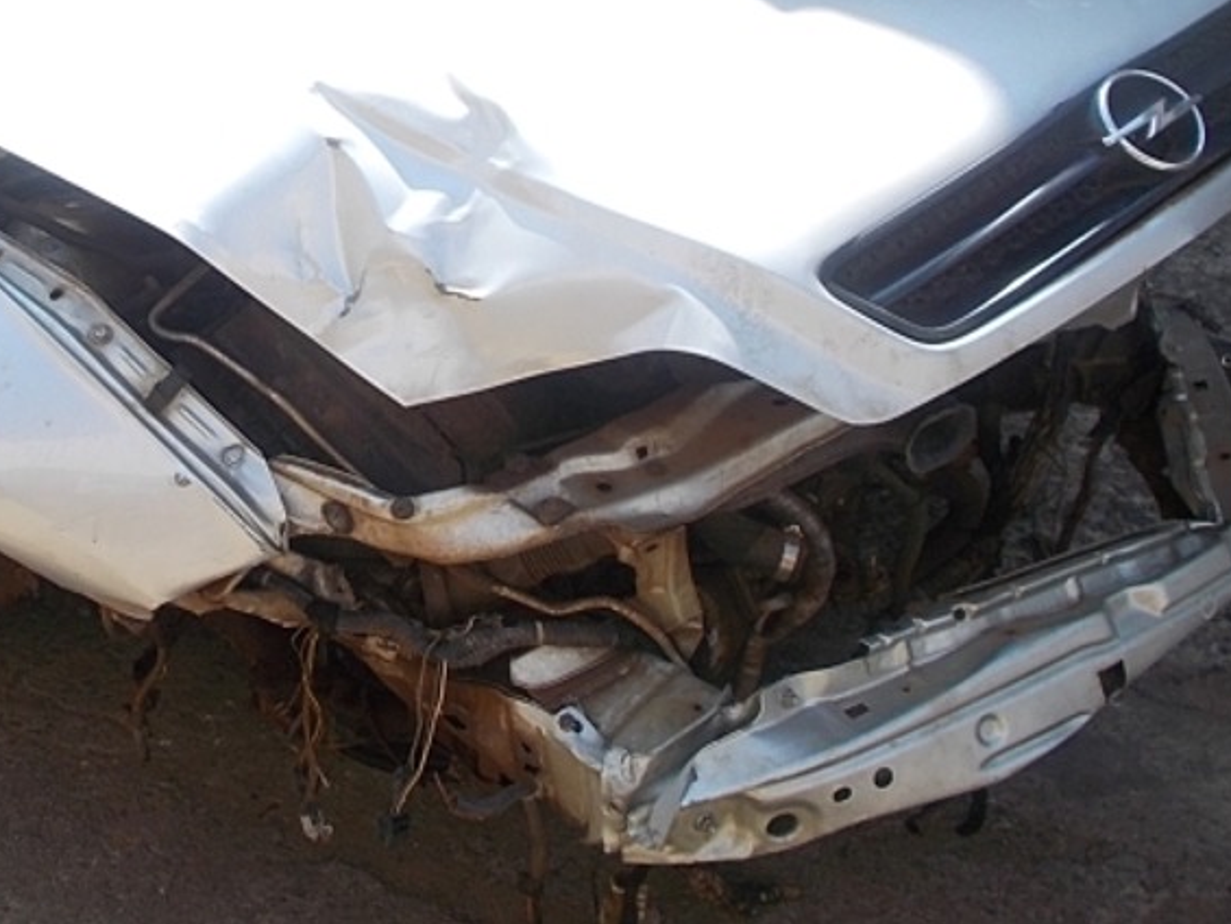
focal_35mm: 56
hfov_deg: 33.5
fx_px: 1992
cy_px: 193
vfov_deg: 25.7
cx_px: 284
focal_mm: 4.6
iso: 80
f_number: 3.2
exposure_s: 1/400
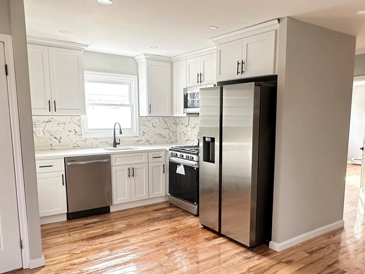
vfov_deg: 48.0
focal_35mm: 29
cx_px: 201
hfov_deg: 61.5
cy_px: 164
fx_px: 306
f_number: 2.2
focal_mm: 2.22
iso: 320
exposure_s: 1/78
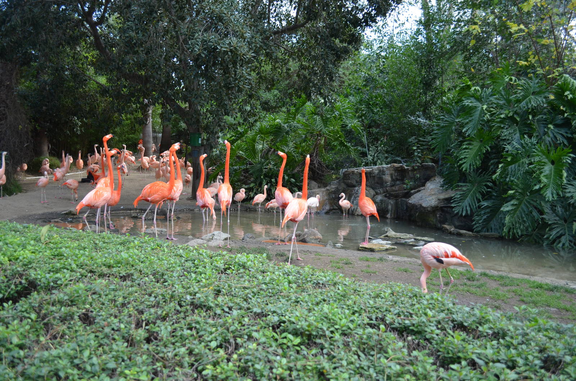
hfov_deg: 62.0
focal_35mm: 30
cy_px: 190
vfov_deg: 43.4
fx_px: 479
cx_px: 288
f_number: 3.8
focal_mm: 20
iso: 800
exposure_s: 1/640
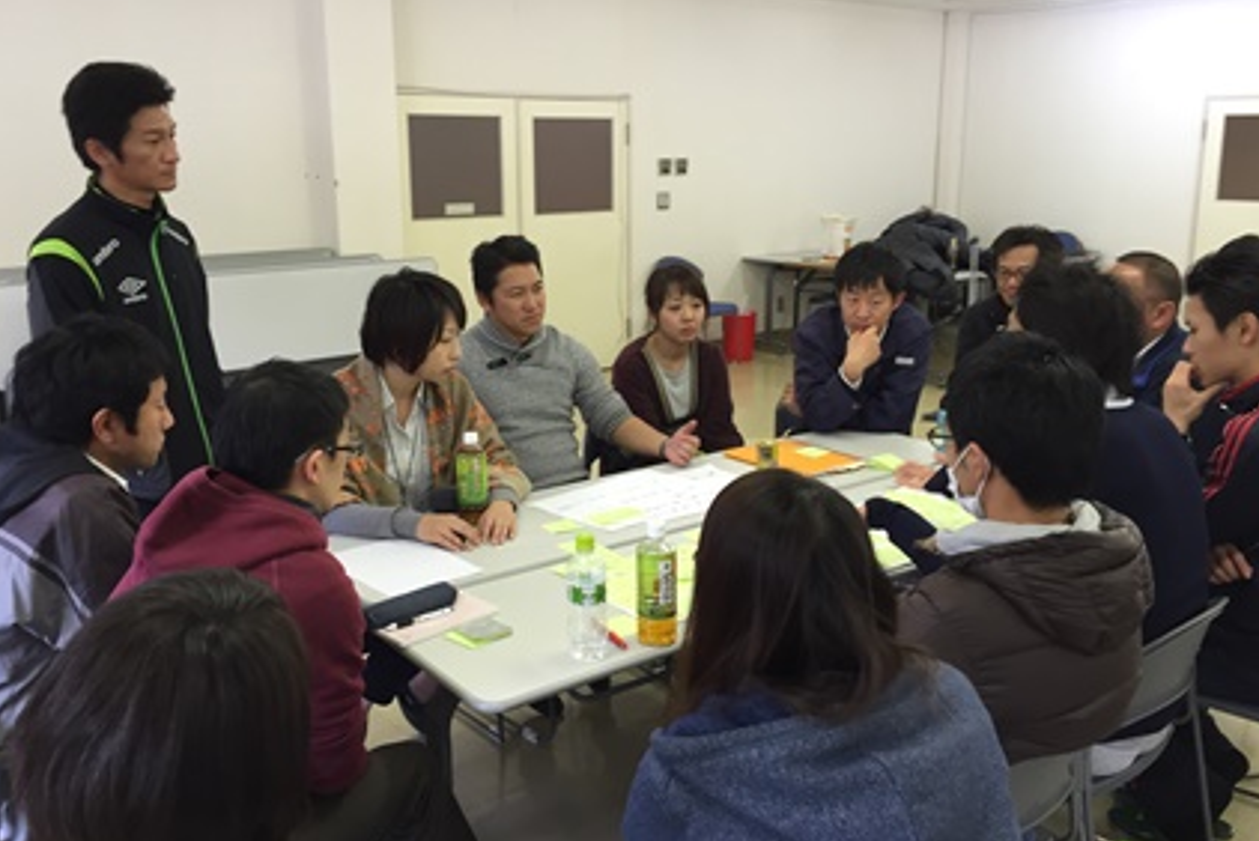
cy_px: 394
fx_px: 1120
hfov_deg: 58.7
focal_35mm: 32
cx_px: 606
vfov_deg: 41.2
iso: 64
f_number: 2.2
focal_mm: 4.15
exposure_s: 1/30
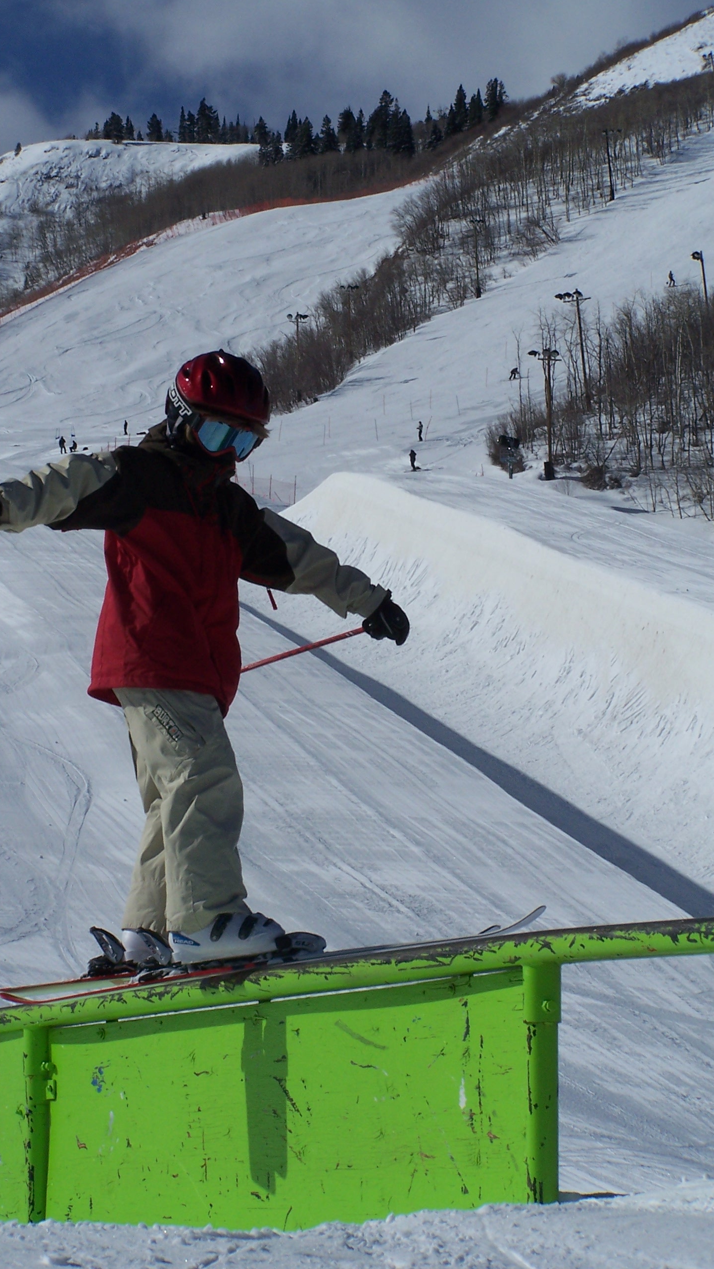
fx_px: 4308
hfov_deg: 9.5
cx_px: 273
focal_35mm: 128
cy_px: 633
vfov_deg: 16.8
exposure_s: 1/1500
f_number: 6.3
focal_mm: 19.4
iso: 80
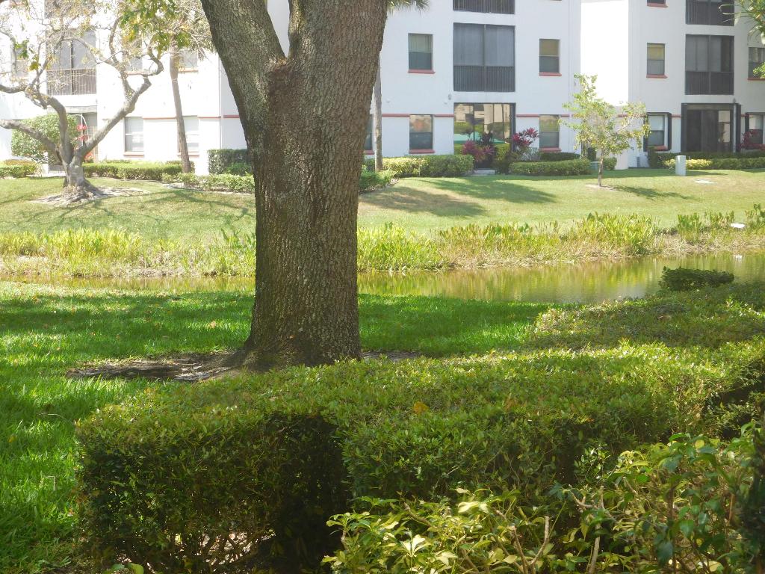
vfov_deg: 18.4
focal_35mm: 80
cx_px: 382
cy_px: 287
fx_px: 1768
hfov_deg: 24.4
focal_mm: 14.2
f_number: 4.4
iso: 125
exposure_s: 1/60
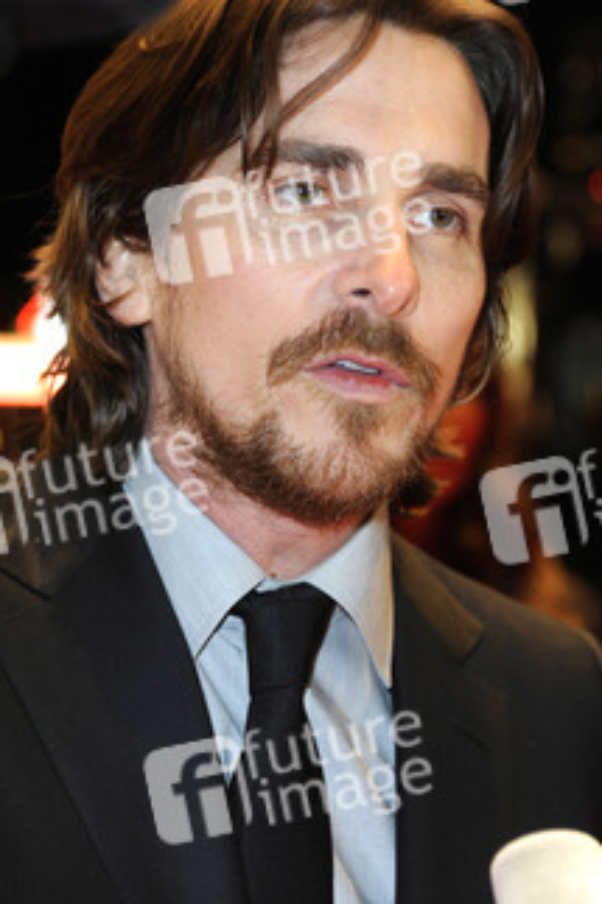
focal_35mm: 151
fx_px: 3791
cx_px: 370
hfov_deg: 9.1
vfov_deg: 13.6
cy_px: 358
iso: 640
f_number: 5.6
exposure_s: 1/100
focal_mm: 122
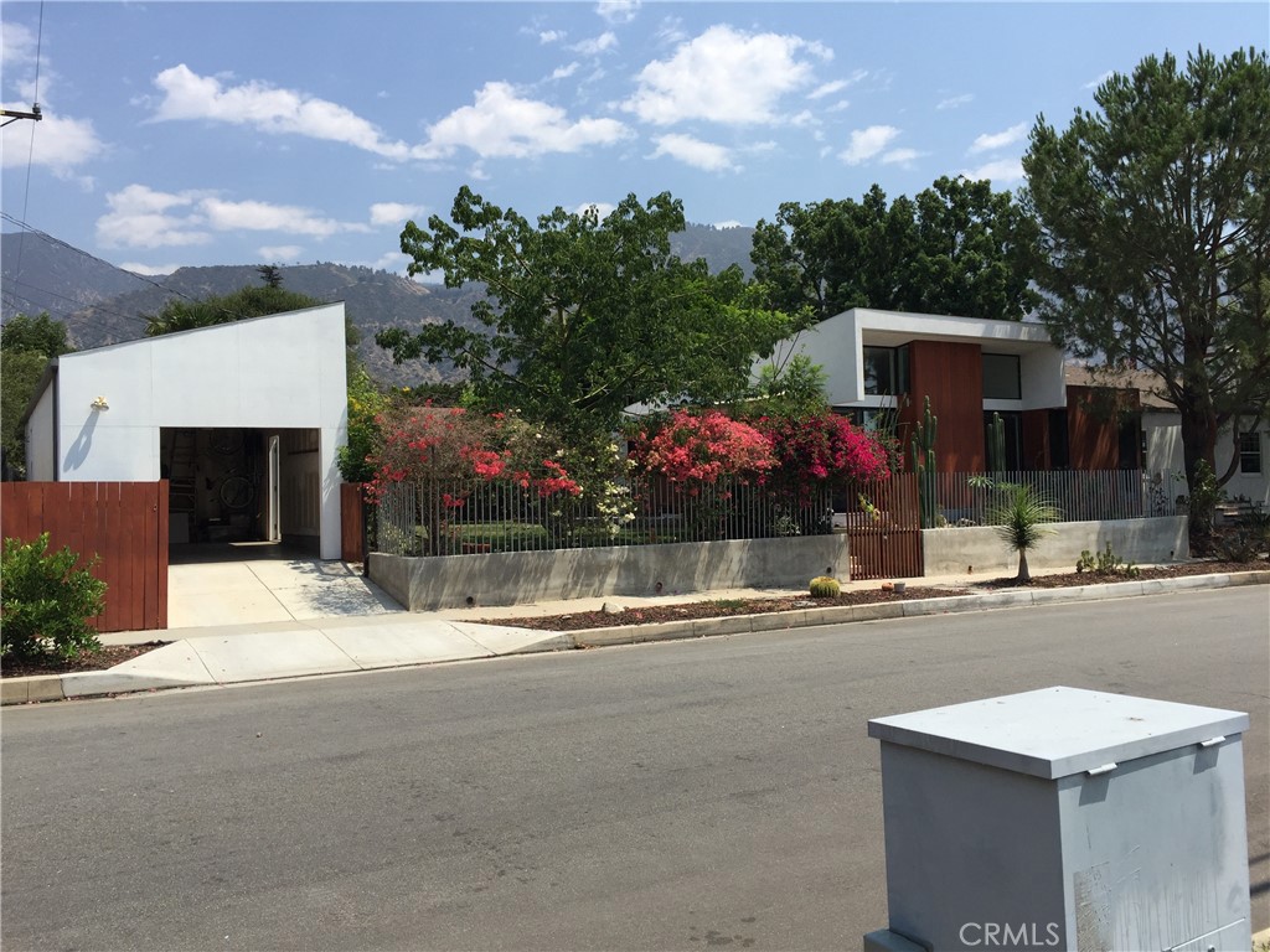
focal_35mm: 29
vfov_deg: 48.2
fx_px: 1064
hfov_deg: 61.7
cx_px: 635
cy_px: 476
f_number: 2.2
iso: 32
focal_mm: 4.15
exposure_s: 1/2475
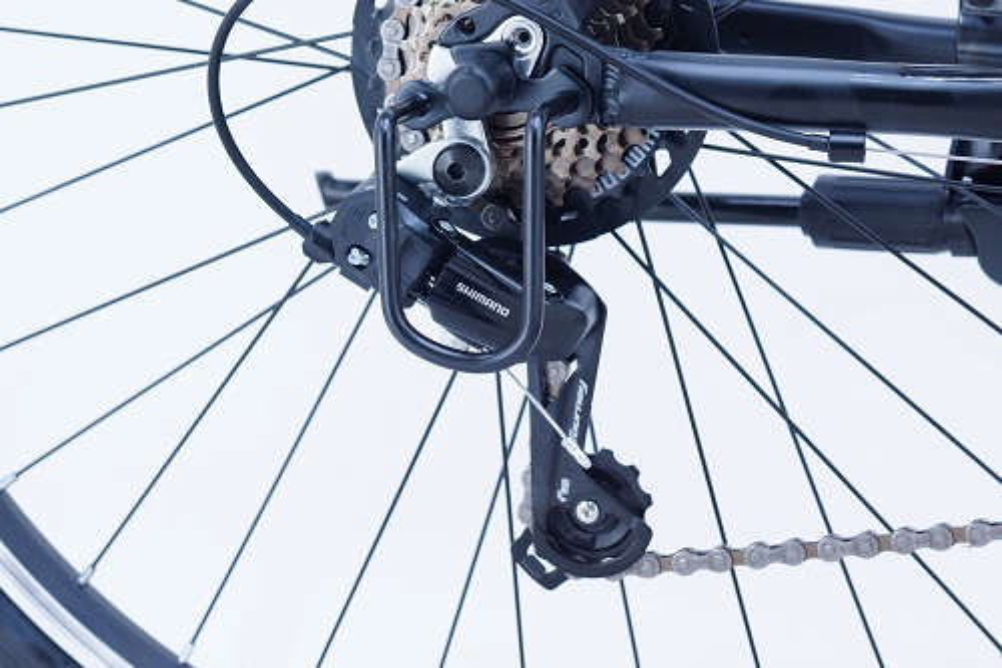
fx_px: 3547
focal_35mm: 128
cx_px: 501
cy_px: 334
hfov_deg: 16.1
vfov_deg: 10.7
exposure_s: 1/25
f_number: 7.1
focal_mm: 85
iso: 400
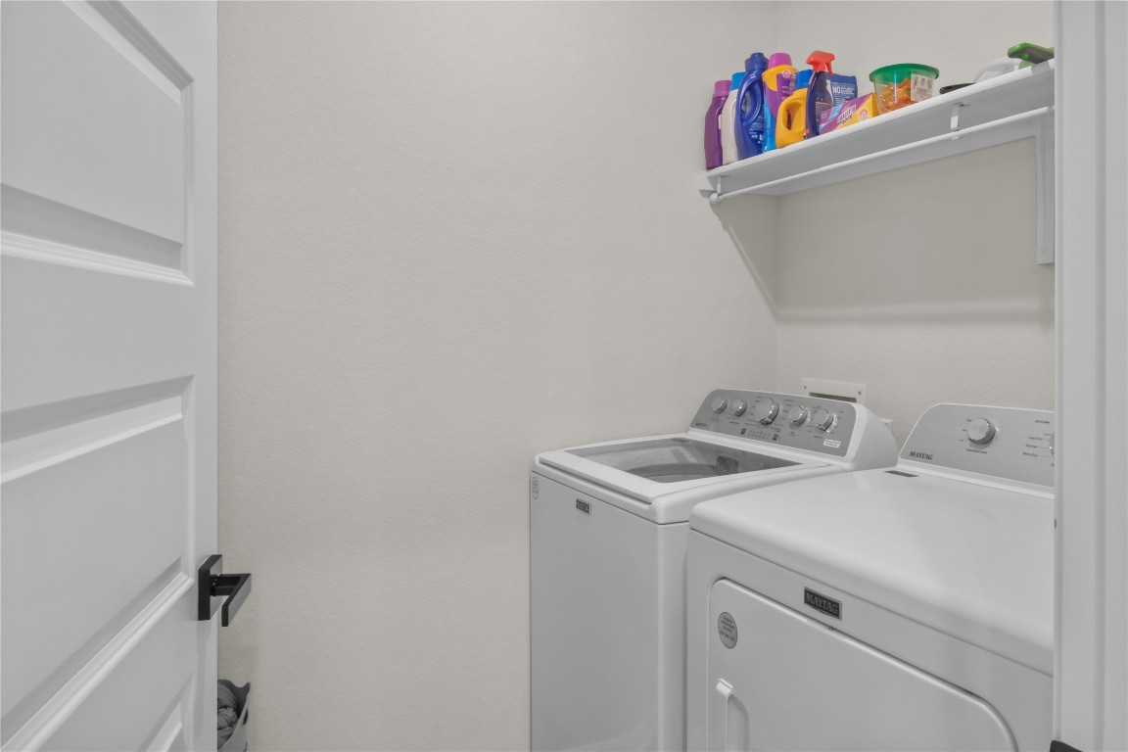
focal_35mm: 24
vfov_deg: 53.1
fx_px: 752
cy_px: 376
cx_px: 564
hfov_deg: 73.7
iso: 3200
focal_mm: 16
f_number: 16
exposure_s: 1/1.67
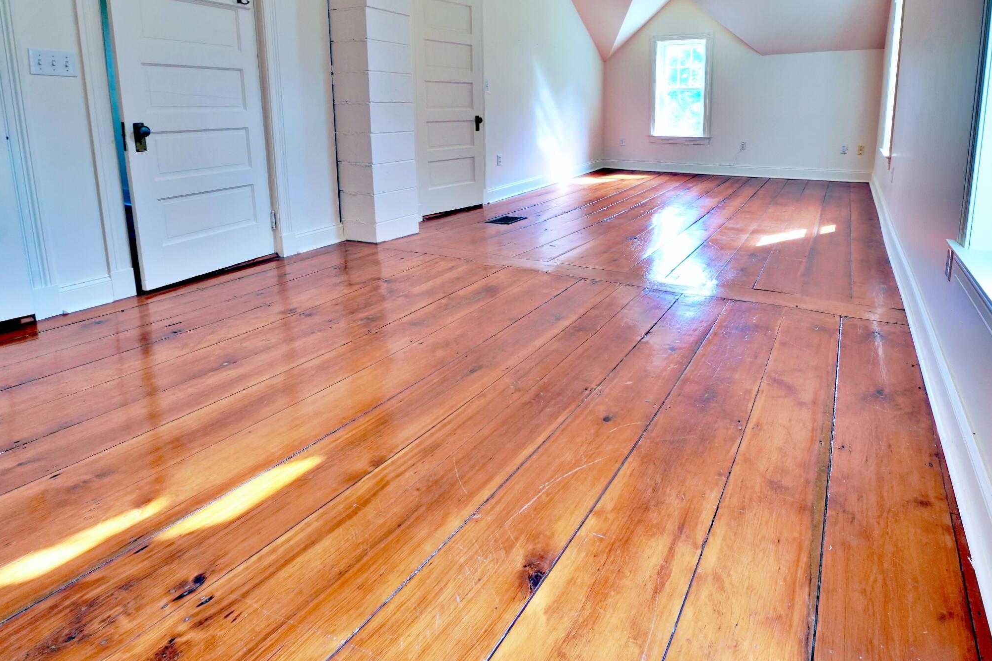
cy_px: 179
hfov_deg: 88.8
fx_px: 496
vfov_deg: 64.0
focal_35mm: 18
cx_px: 600
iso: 1000
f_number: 9
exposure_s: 1/30
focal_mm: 12
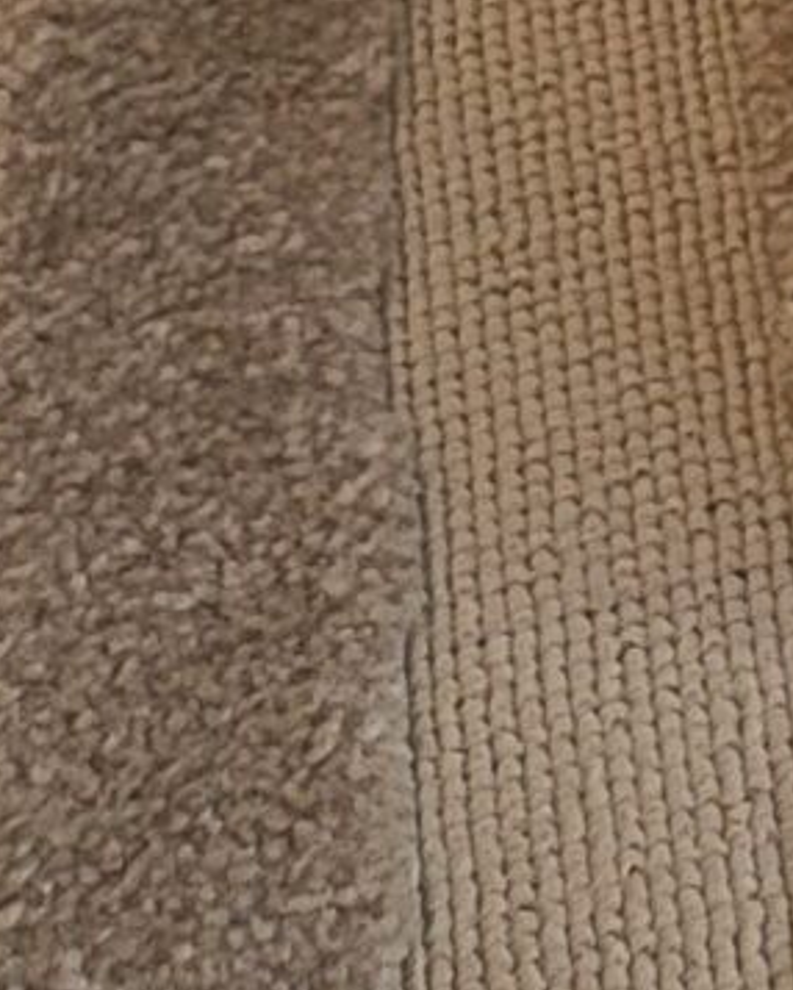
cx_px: 1622
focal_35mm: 182
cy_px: -2182
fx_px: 5335
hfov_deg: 8.1
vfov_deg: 8.5
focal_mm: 4.25
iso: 50
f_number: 1.8
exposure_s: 1/823
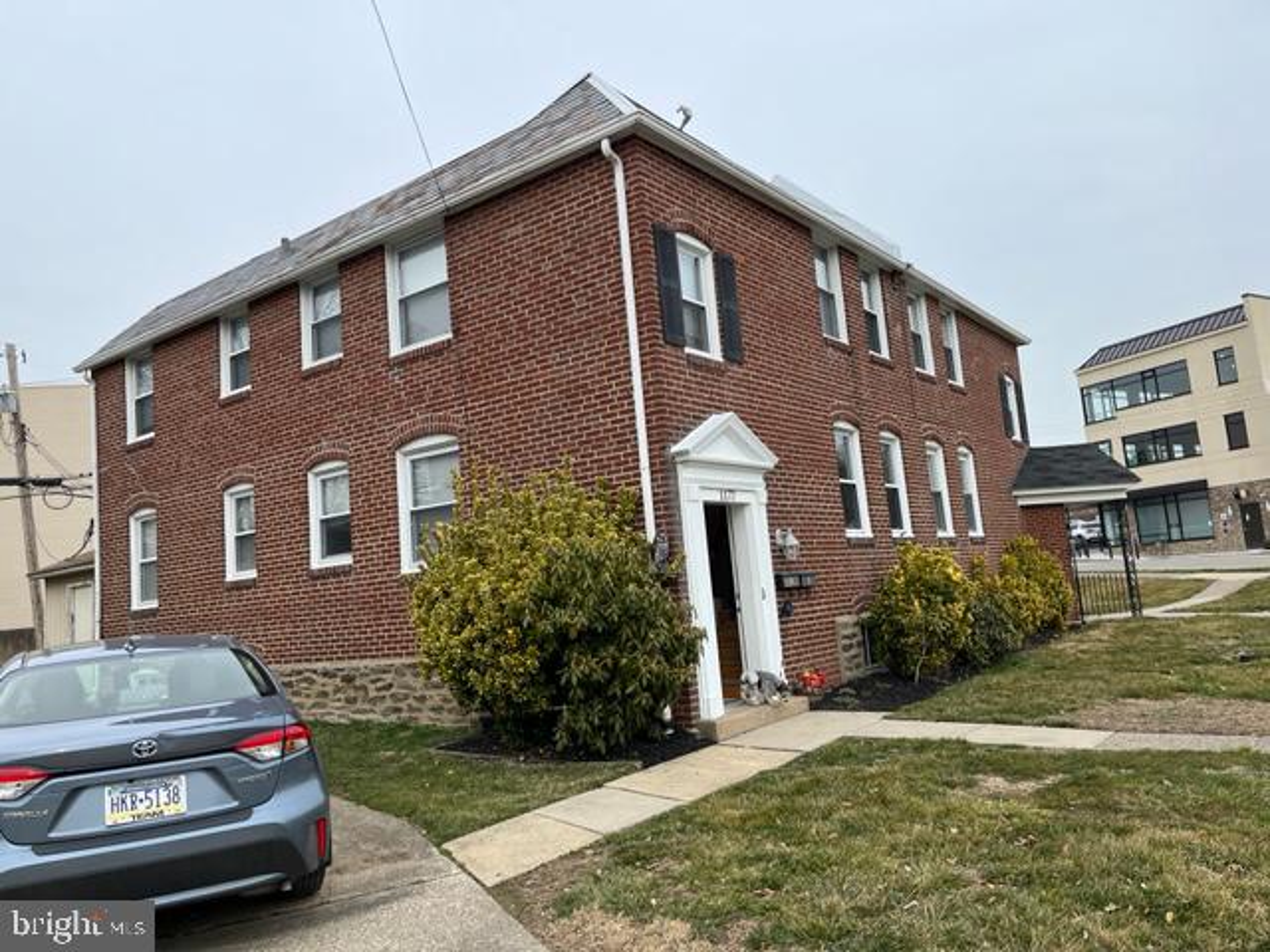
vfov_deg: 53.1
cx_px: 635
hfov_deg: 67.3
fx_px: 954
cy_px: 476
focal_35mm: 26
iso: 50
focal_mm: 5.1
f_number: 1.6
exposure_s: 1/1721
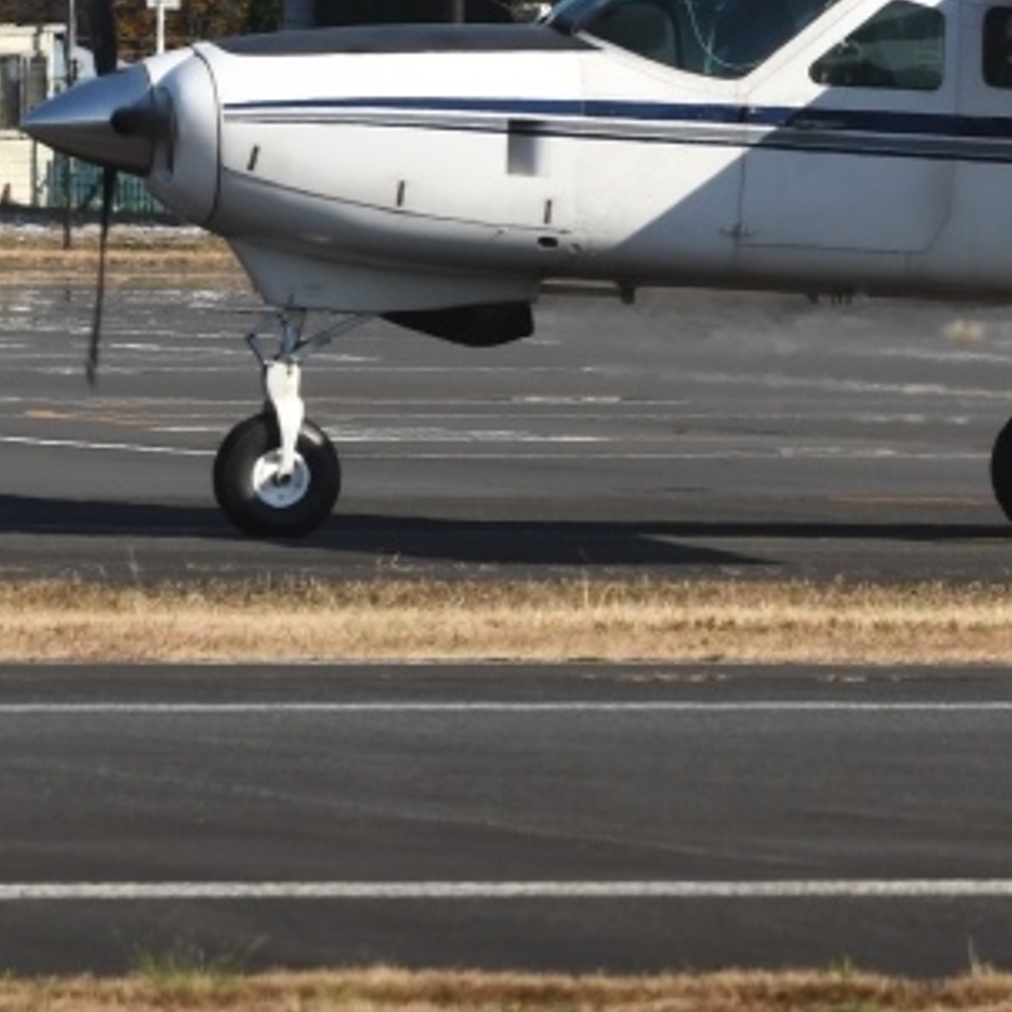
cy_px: 152
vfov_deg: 1.9
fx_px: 31323
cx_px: 1366
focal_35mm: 947
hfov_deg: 1.8
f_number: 8
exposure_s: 1/1000
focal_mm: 220
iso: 400
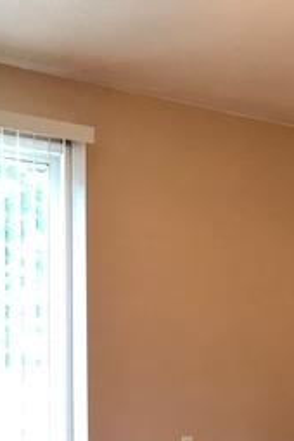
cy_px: 374
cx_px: 434
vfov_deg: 27.0
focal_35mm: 73
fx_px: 894
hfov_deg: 17.0
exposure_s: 1/30
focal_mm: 3.99
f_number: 1.8
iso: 40
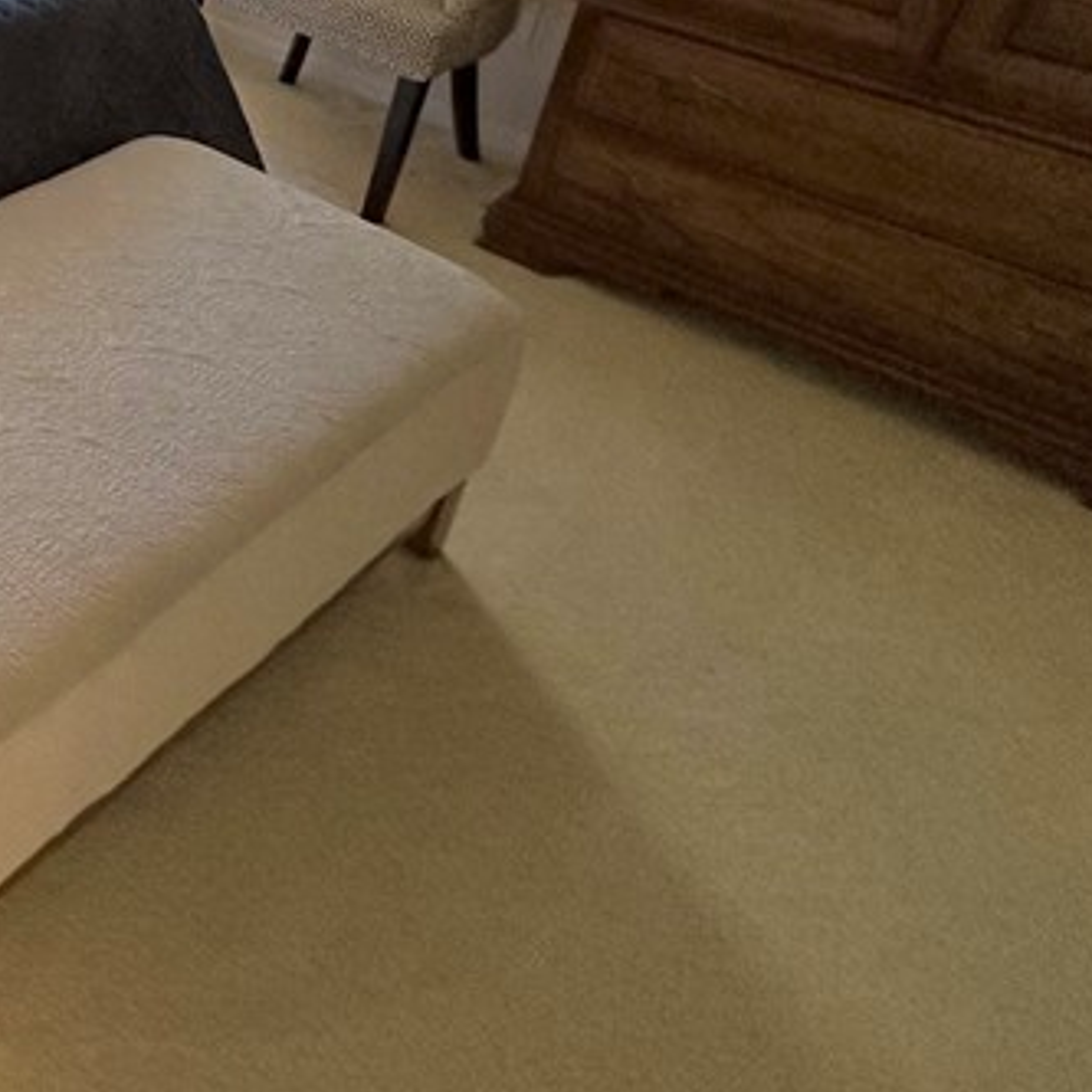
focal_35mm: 38
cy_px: -108
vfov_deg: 36.9
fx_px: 1356
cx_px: -544
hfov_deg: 28.5
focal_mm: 2.22
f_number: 2.2
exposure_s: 1/120
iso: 160
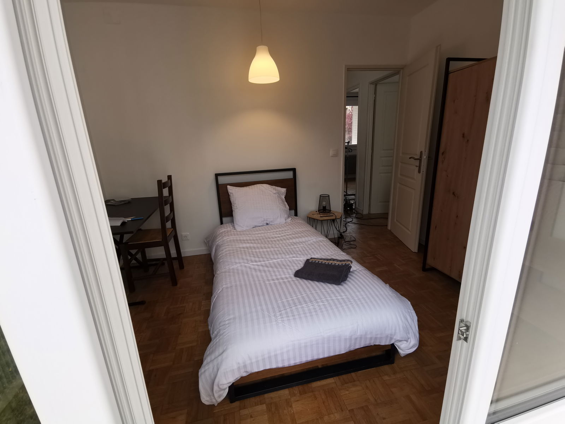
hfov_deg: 94.5
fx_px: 261
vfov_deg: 78.1
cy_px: 212
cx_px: 282
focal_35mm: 16
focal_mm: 2.35
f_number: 2.2
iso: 64
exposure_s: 1/100
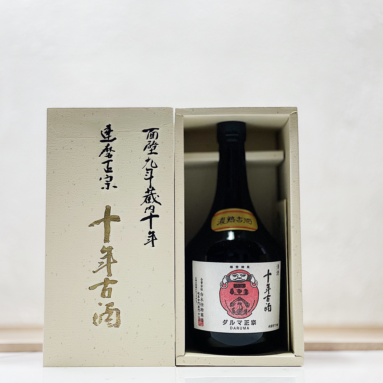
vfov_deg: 27.7
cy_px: 190
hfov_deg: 27.7
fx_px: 776
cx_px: 172
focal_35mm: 62
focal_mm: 6
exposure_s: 1/100
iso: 80
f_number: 2
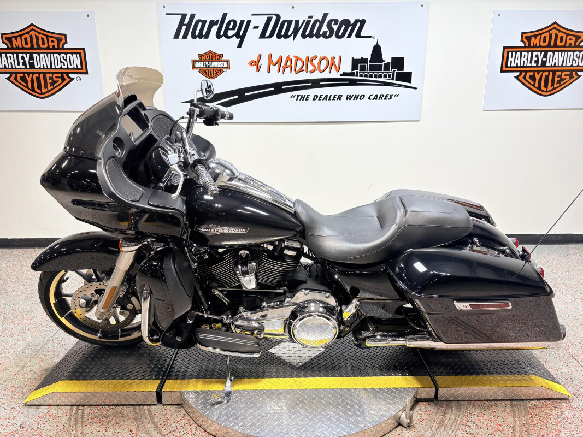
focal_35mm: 26
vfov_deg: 53.1
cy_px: 218
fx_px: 438
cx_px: 292
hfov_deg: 67.3
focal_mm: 5.96
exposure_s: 1/120
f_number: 1.6
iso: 40
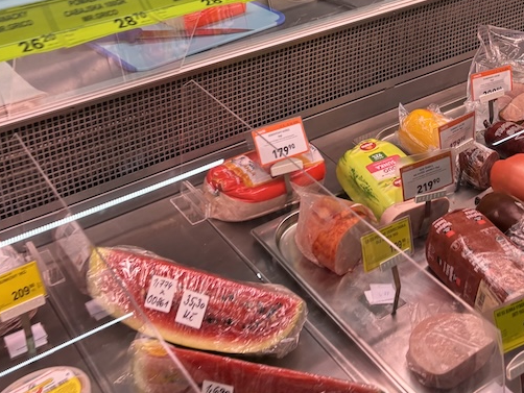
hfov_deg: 36.1
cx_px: 302
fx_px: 803
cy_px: 28
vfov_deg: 26.5
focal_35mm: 53
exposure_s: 1/100
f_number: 1.6
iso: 125
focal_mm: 5.96
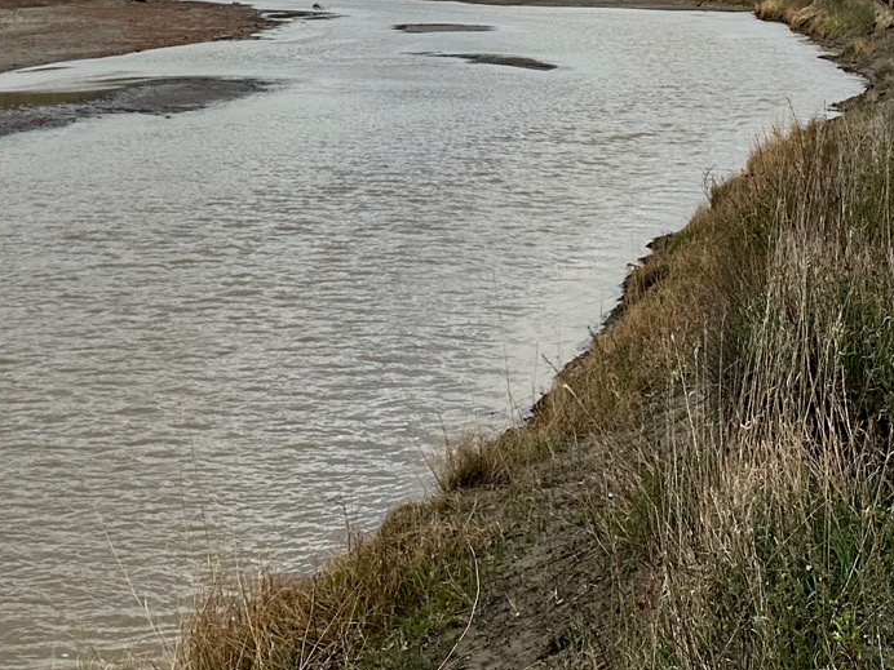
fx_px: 1834
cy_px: -272
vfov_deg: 18.8
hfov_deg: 27.4
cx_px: 443
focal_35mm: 71
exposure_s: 1/8197
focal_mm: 6.86
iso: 80
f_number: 1.78
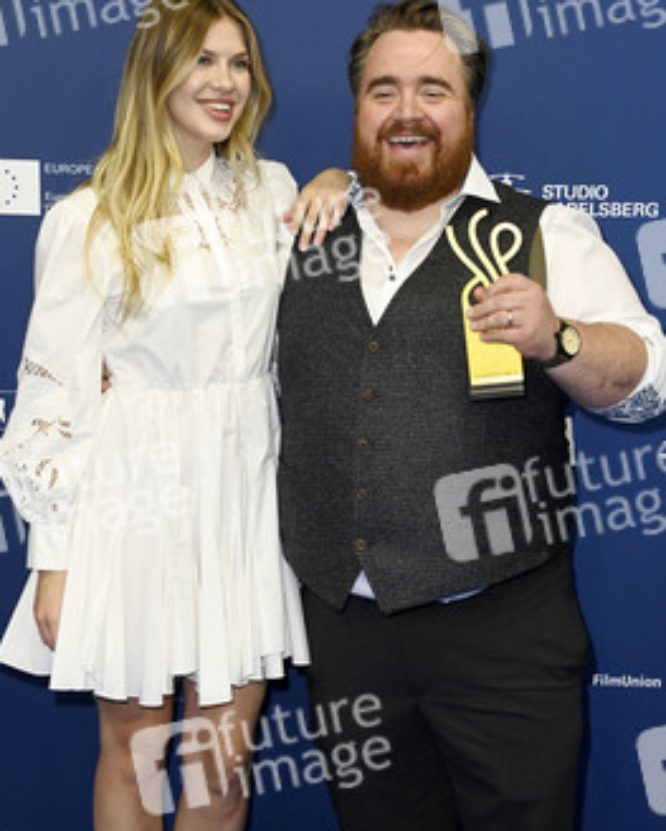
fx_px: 1575
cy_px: 375
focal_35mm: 64
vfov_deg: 29.5
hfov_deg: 23.9
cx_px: 334
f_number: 5.6
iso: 800
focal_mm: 56
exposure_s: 1/200
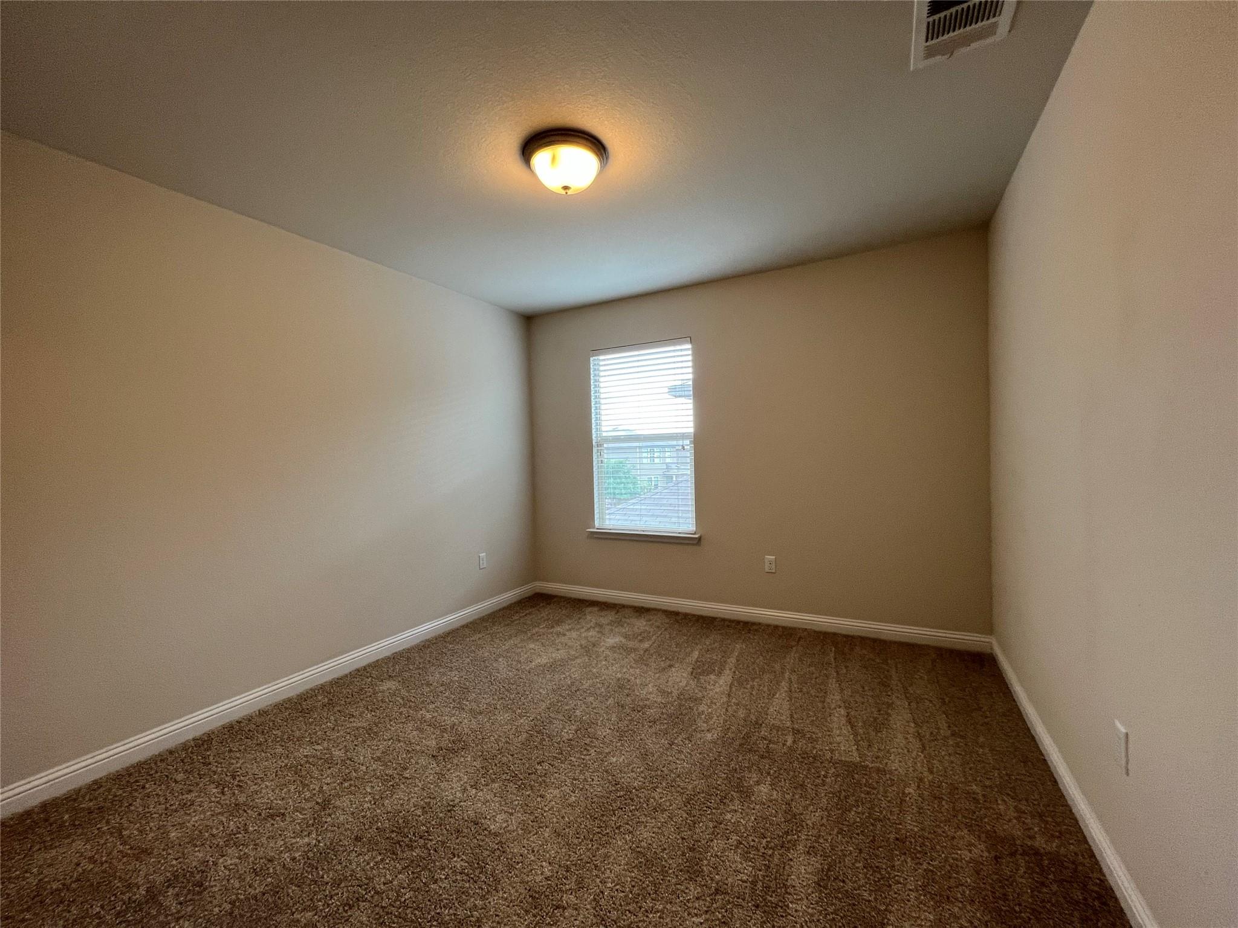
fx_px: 465
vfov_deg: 89.9
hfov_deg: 106.2
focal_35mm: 13
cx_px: 619
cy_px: 464
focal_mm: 1.57
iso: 160
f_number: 1.8
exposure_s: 1/120
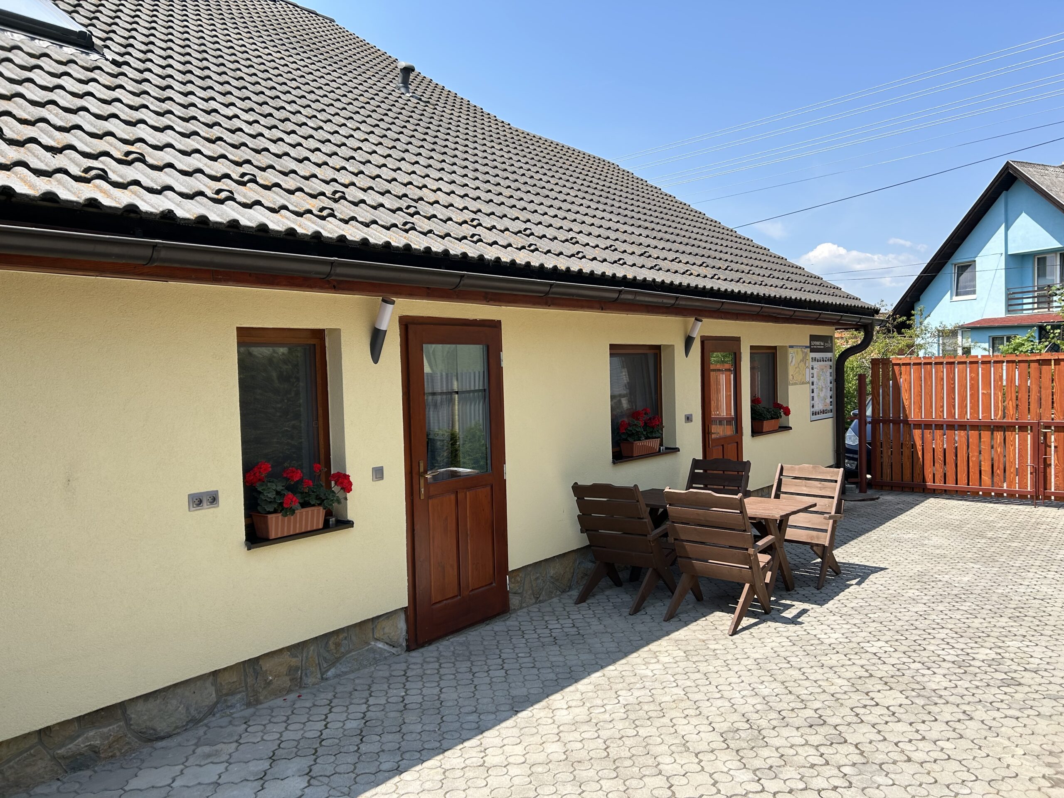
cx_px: 532
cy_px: 399
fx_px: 799
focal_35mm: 26
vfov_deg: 53.1
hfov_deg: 67.3
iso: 50
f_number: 1.5
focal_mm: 5.7
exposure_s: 1/2457
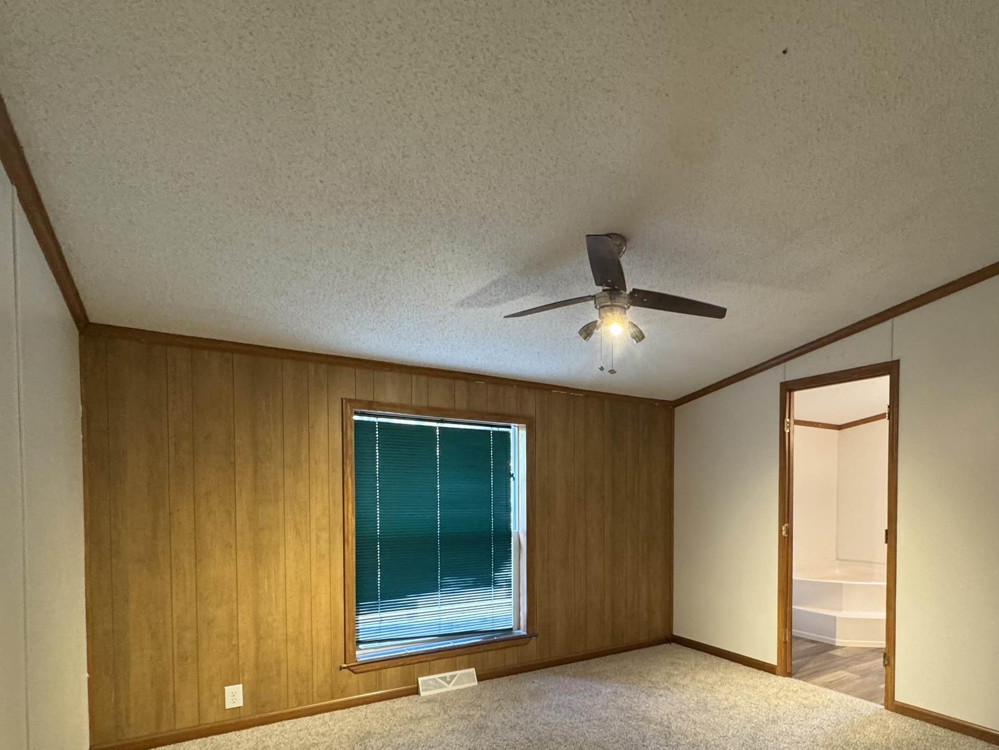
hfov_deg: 79.8
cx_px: 642
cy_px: 514
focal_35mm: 20
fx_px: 577
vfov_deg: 63.9
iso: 400
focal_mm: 2.22
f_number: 2.2
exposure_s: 1/60
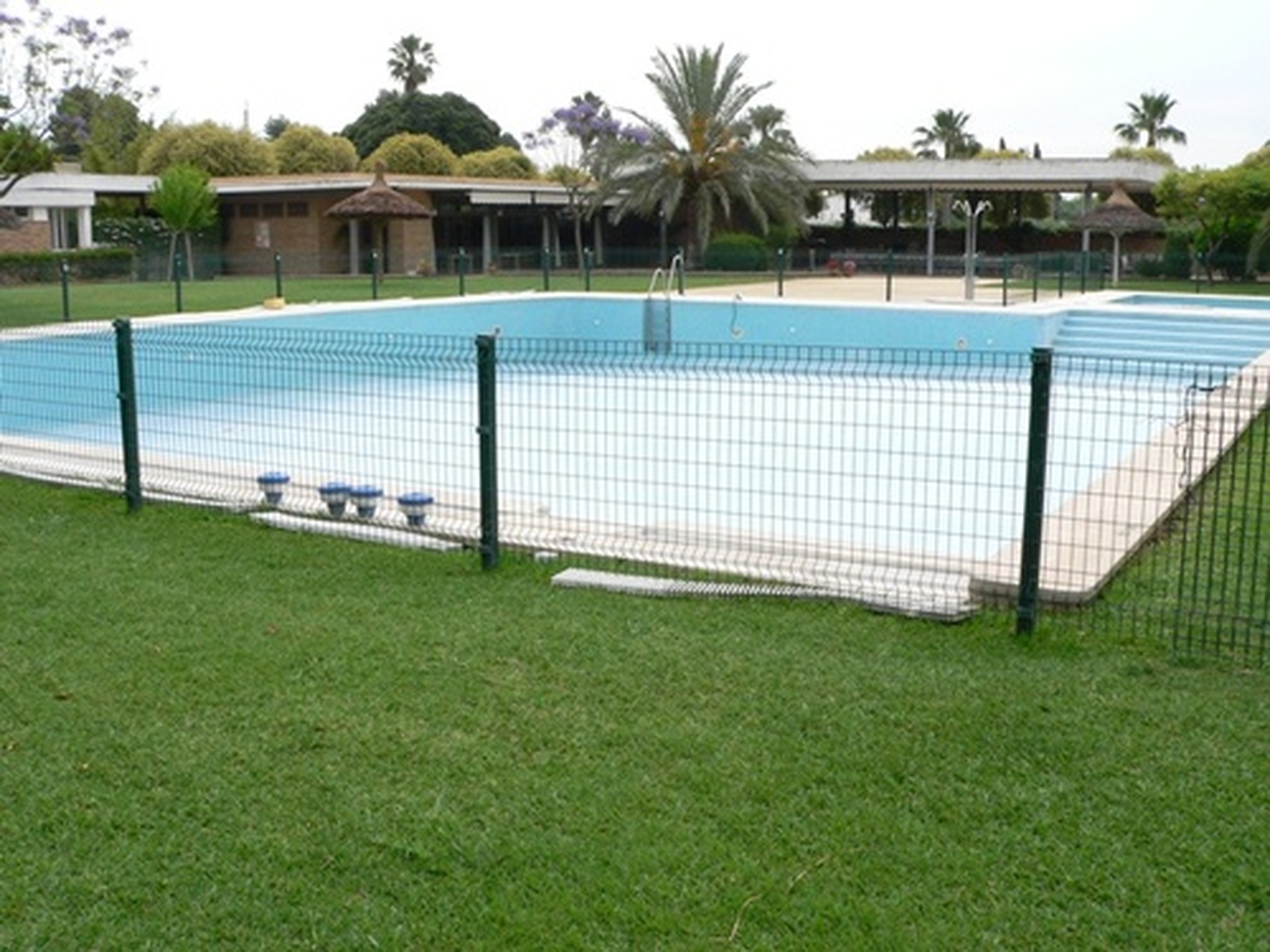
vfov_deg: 39.7
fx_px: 1321
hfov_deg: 51.4
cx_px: 635
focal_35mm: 36
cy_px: 476
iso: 200
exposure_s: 1/500
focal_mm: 6
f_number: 5.6
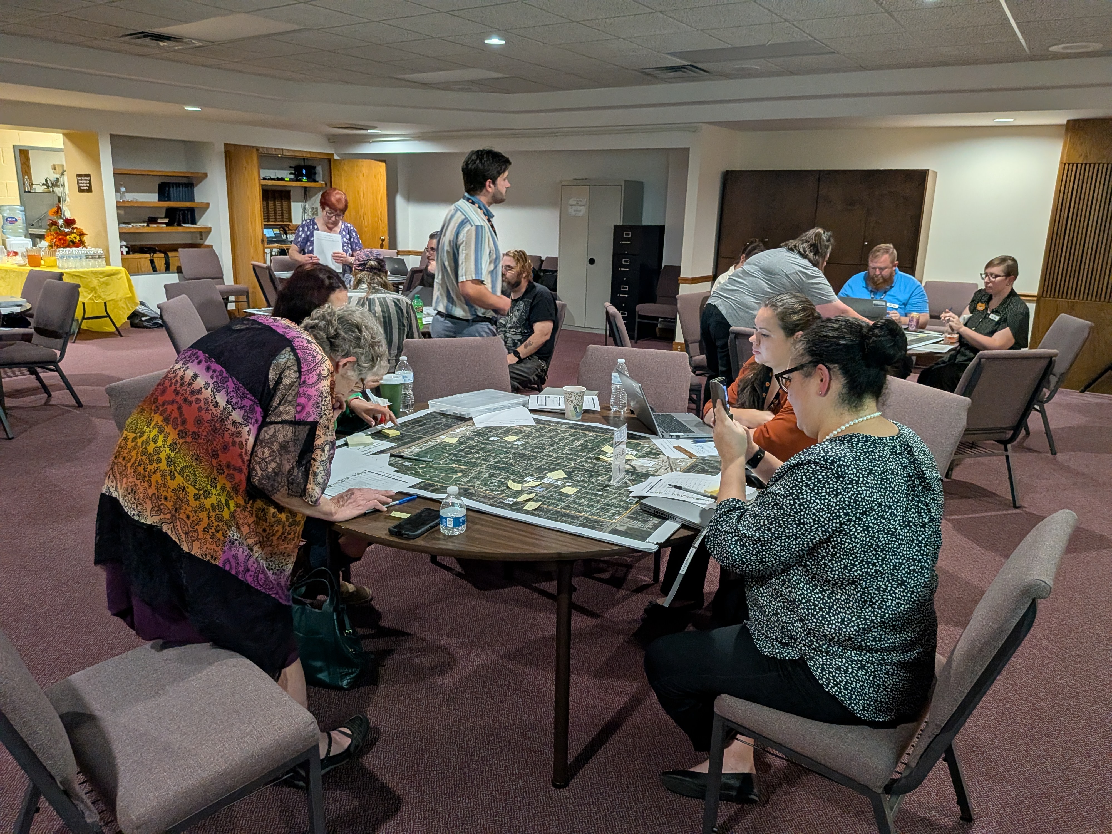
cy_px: 417
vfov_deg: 56.8
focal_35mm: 24
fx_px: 771
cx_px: 556
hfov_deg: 71.6
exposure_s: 1/75
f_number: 1.7
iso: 95
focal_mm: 4.53
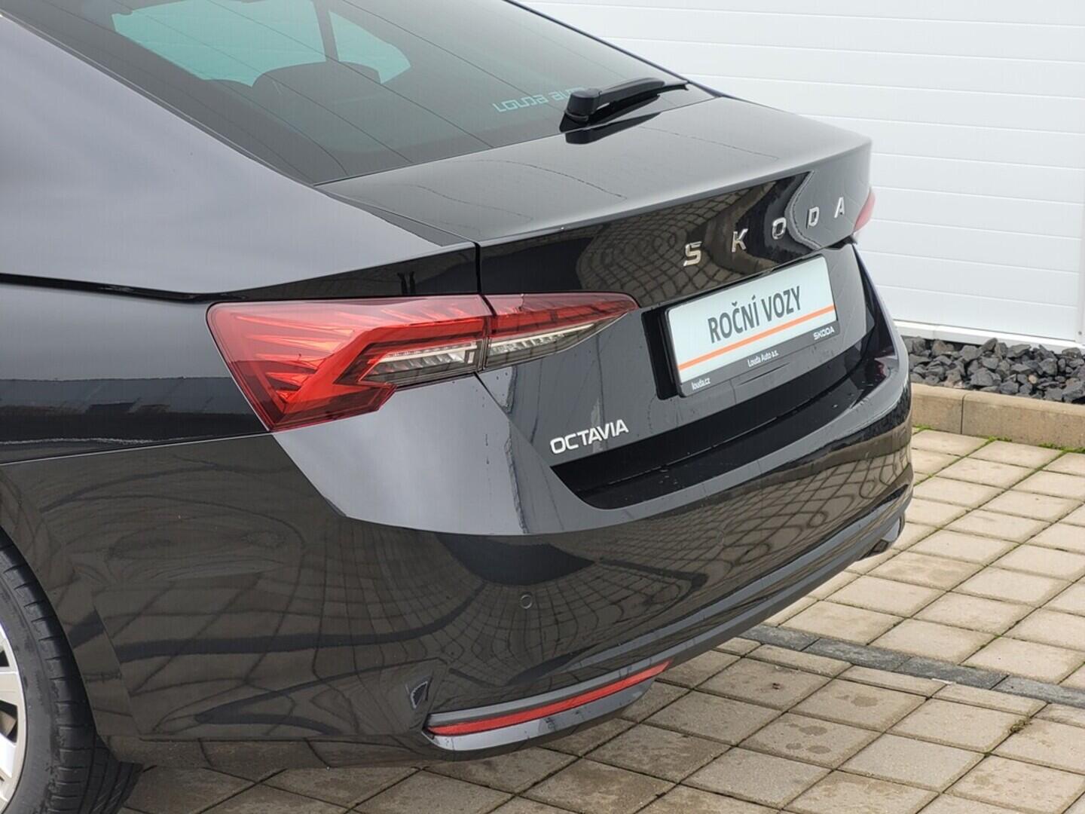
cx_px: 542
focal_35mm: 76
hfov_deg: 25.7
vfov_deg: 19.4
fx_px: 2382
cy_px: 407
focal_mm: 7.12
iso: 40
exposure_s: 1/50
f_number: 2.4
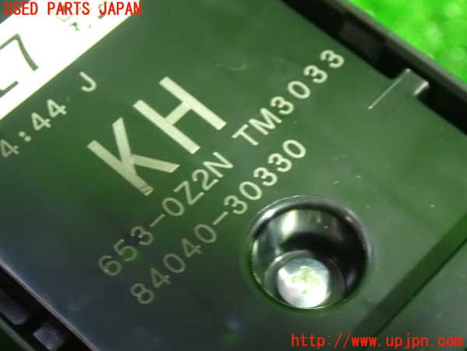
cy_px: 176
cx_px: 234
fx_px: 1268
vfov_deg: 15.7
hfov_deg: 20.9
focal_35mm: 94
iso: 1600
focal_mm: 16.79
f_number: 4.7
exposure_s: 1/10
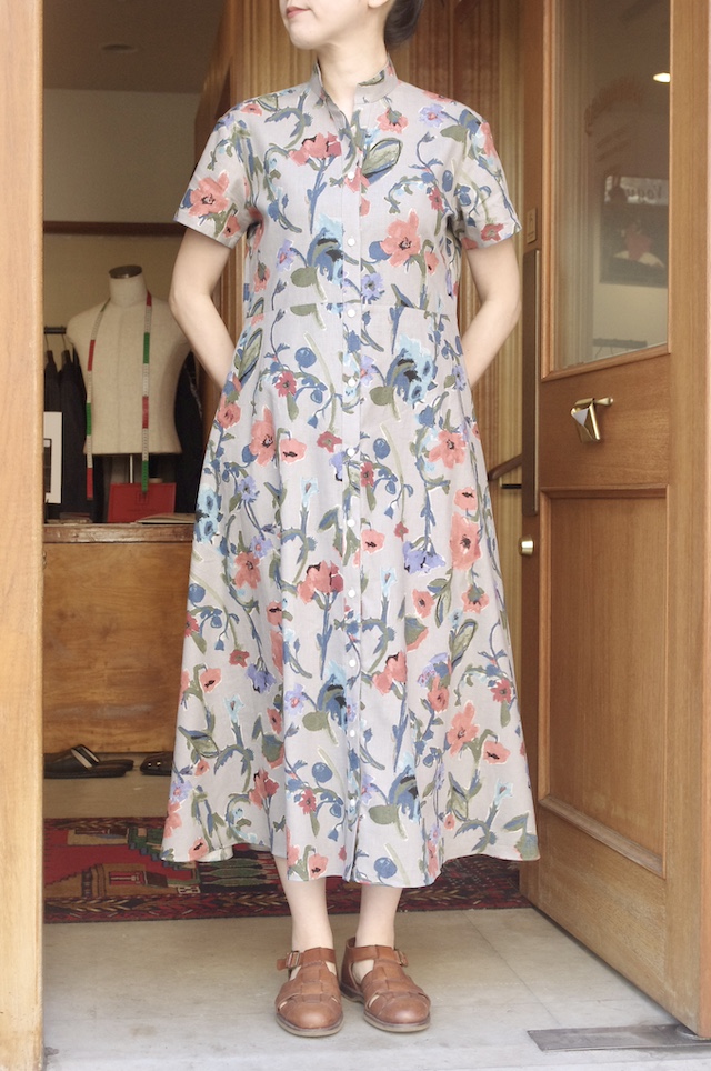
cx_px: 356
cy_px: 536
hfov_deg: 22.6
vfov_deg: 33.4
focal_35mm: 60
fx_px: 1782
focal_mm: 40
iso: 1600
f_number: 8
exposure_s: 1/125
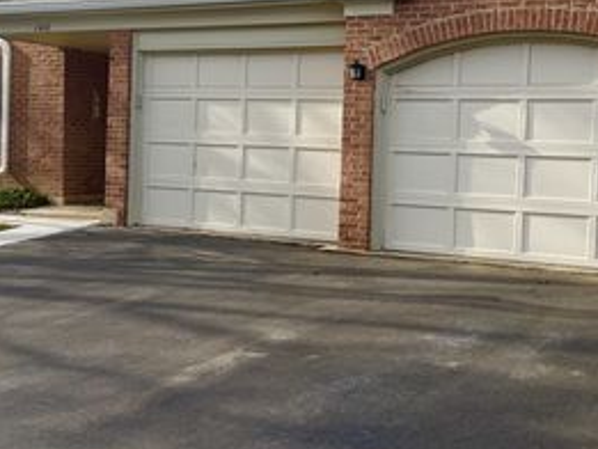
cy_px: 72
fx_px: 795
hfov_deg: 41.2
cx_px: 275
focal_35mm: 46
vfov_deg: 30.6
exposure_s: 1/3021
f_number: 1.78
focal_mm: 6.76
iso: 80
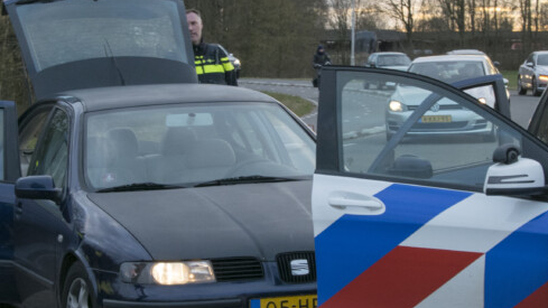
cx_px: 296
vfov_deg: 8.2
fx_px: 2150
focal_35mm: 148
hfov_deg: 14.5
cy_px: 153
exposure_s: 1/200
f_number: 7.1
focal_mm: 36
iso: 500
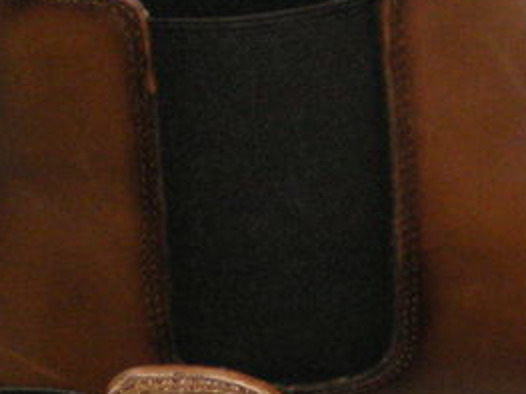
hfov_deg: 14.4
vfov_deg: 10.5
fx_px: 2081
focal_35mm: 137
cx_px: 308
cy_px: 532
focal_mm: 6.3
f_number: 3.1
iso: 400
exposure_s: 1/50
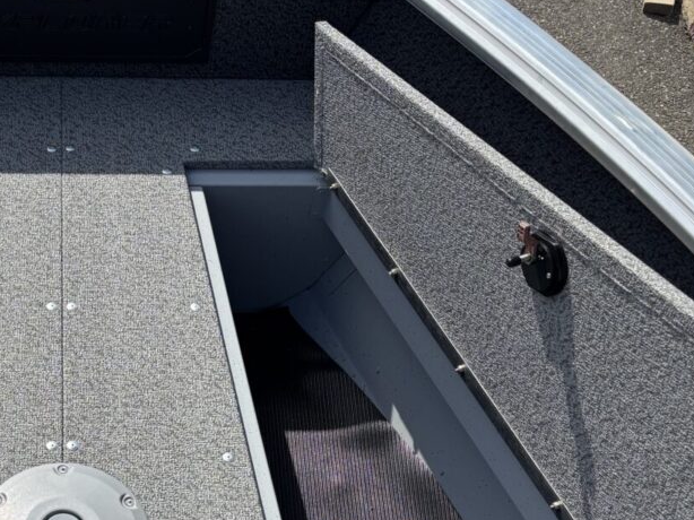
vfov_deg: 23.2
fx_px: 1222
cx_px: 50
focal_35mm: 61
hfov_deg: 30.1
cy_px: 491
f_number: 1.6
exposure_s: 1/3534
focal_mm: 5.96
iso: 50
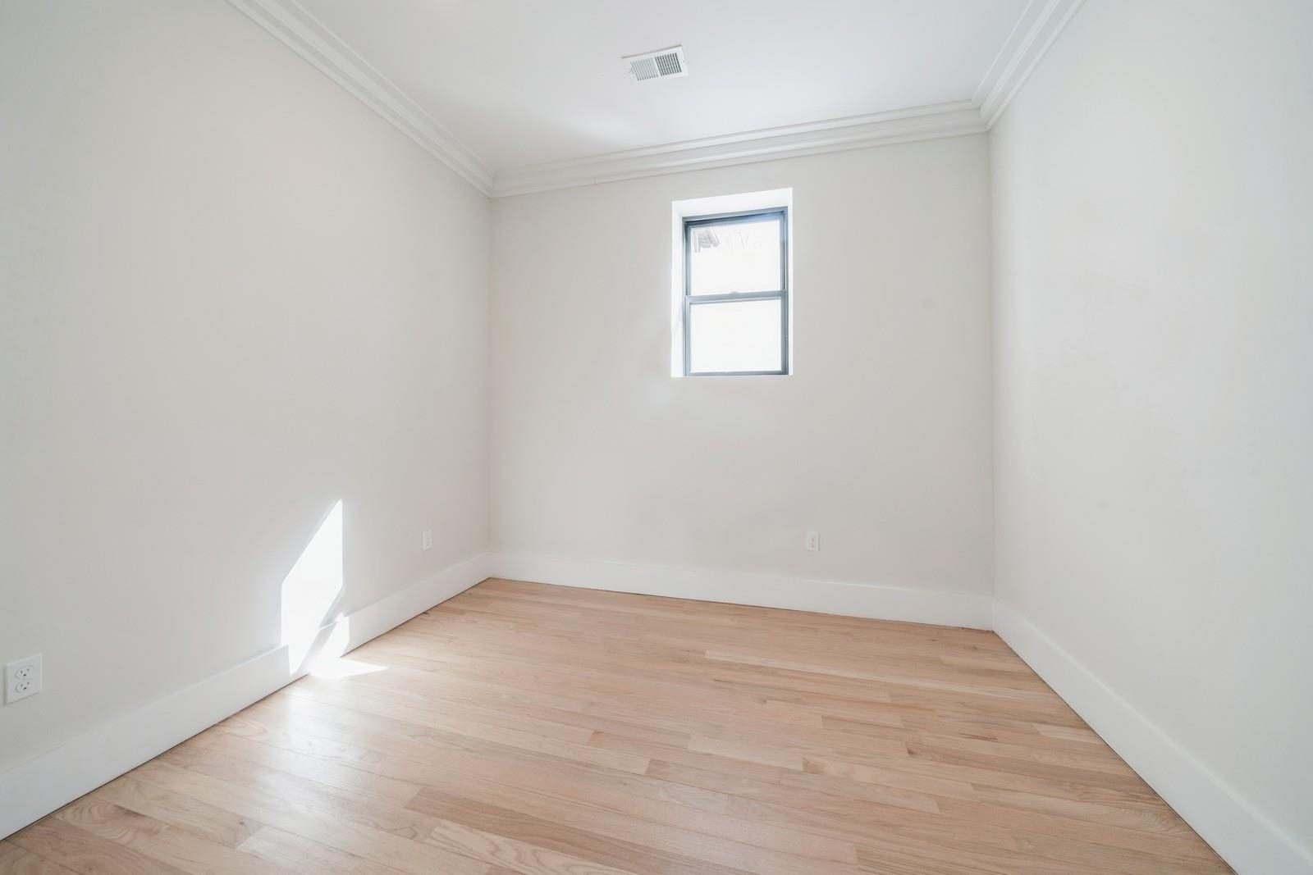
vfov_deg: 90.0
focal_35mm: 12
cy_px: 438
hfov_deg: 112.6
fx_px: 438
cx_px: 656
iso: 200
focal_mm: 12
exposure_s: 1/8
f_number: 10
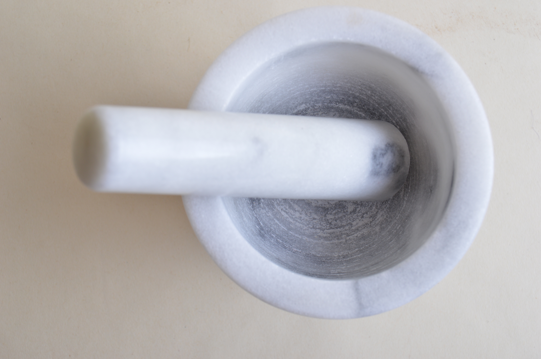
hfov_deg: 41.1
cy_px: 180
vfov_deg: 28.0
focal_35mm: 48
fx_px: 721
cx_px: 270
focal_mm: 32
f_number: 8
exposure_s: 1/20
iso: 100
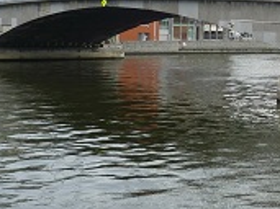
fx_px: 663
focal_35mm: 82
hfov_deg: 22.6
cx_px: 305
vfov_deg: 18.0
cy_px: 84
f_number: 2.8
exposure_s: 1/100
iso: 100
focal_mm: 5
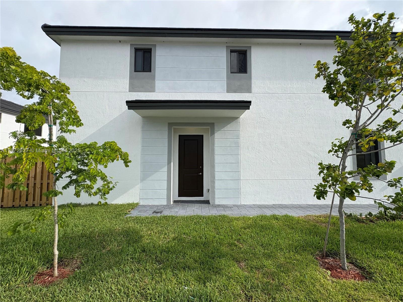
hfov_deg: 102.1
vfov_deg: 85.7
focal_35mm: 14
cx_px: 202
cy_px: 151
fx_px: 163
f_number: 2.2
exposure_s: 1/1637
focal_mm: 2.22
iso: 40
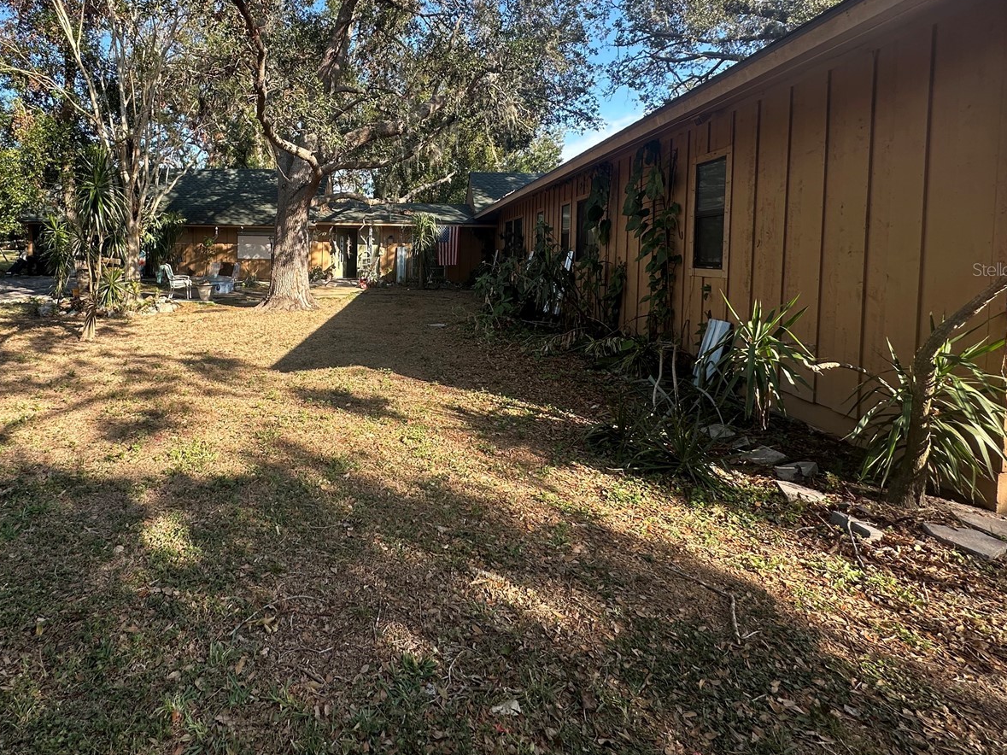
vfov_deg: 67.3
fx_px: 553
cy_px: 269
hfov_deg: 82.9
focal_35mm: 19
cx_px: 370
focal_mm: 2.22
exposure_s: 1/341
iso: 40
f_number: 2.2
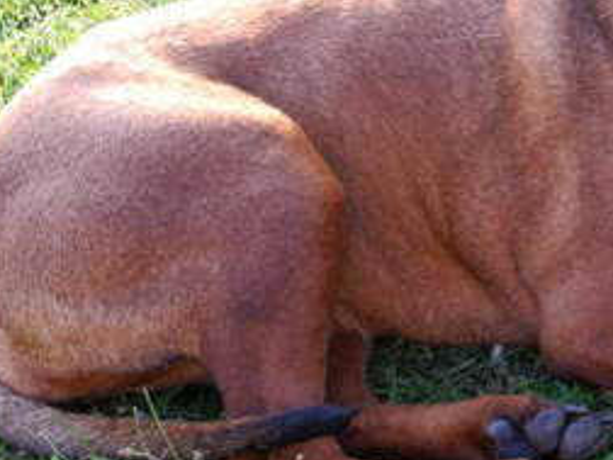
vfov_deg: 16.5
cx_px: 596
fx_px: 1576
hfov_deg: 21.3
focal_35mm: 89
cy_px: 134
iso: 100
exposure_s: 1/125
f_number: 3.2
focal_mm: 7.4
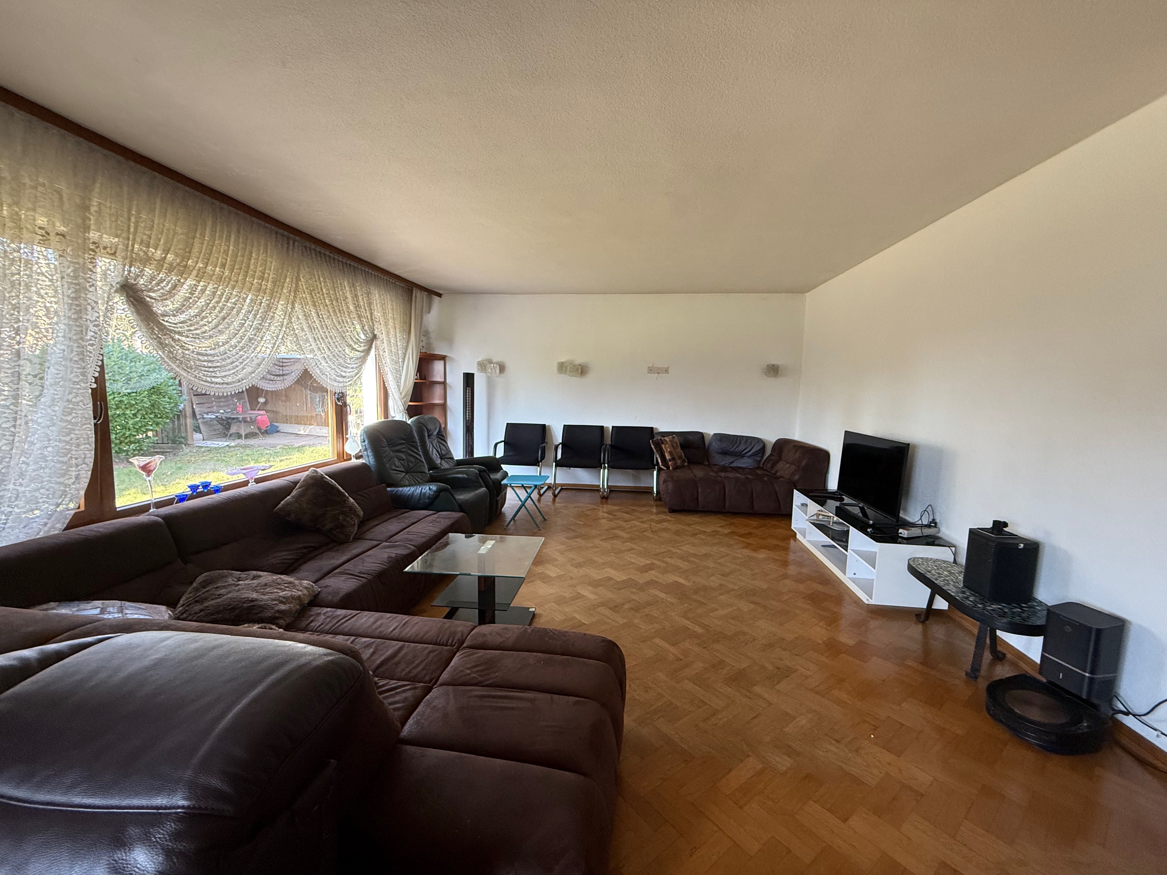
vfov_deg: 85.7
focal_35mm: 14
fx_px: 472
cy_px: 438
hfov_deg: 102.1
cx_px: 584
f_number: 2.2
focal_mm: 2.22
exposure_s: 1/99
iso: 250
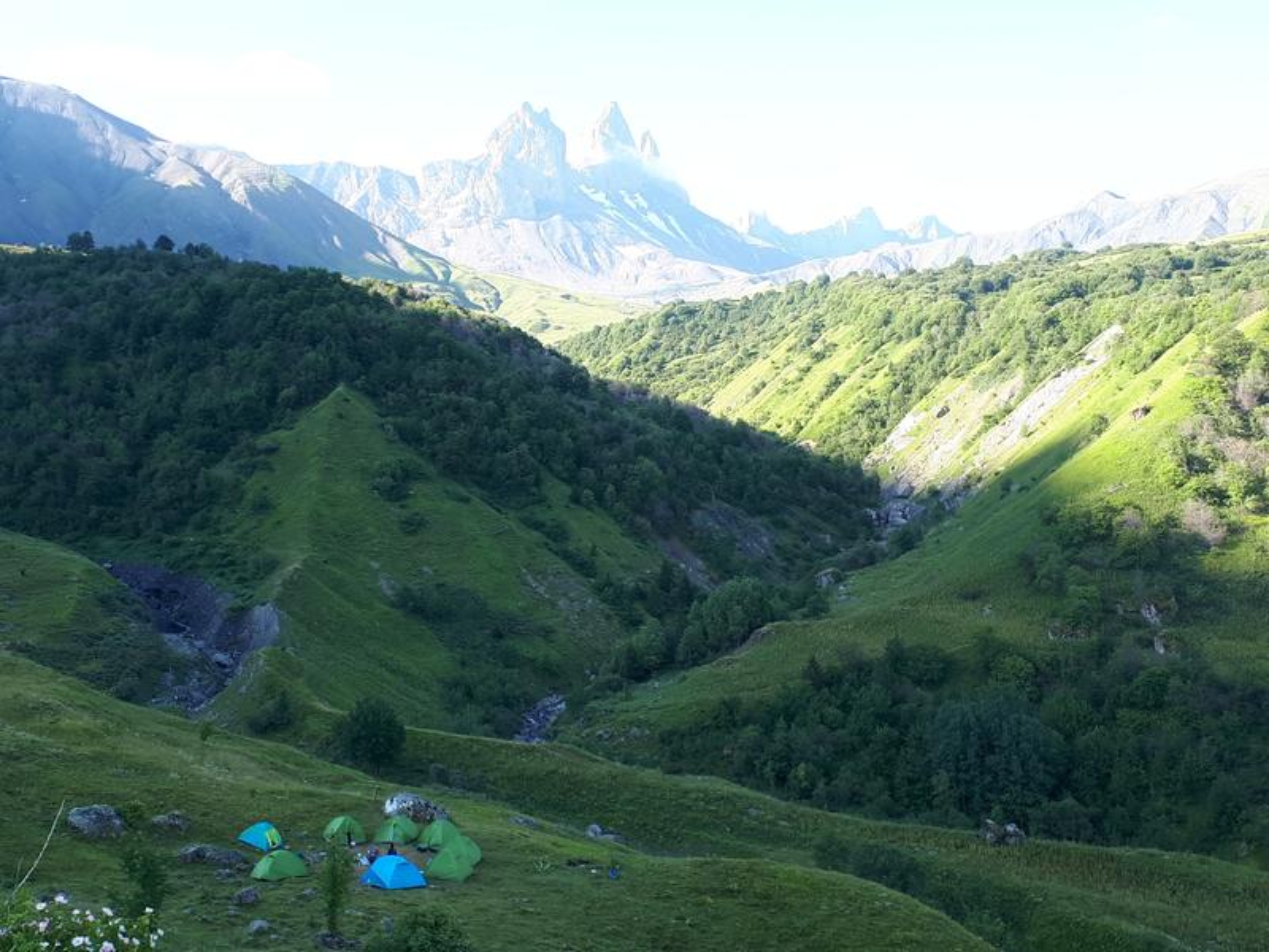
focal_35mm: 27
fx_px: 990
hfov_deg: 65.3
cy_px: 476
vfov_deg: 51.4
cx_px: 634
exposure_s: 1/207
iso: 40
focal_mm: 3.6
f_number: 1.9
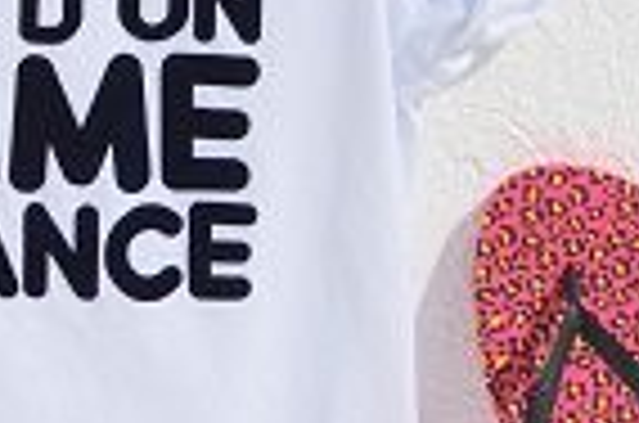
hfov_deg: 9.0
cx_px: -97
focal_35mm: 227
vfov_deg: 6.0
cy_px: 140
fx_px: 4023
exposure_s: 1/500
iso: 100
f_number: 11
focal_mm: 35
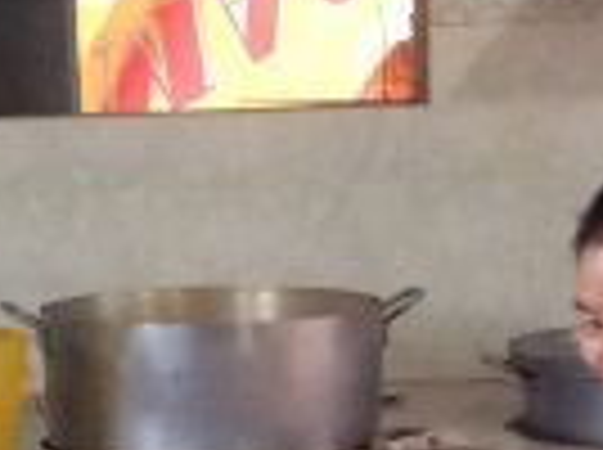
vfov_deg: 7.7
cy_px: 376
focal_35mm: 191
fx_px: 3321
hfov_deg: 10.0
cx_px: -360
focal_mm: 3.3
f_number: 2.4
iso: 125
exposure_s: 1/25
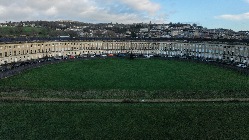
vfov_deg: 59.4
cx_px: 127
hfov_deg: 92.7
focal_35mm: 18
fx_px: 119
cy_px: 45
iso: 310
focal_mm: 3.05
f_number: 2.2
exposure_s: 1/500
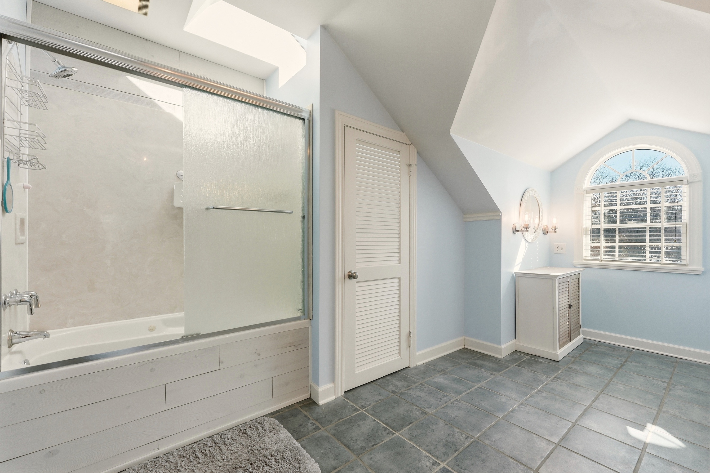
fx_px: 296
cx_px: 355
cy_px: 236
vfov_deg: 77.3
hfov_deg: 100.4
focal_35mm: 15
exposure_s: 1/1250
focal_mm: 10
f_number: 9
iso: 400
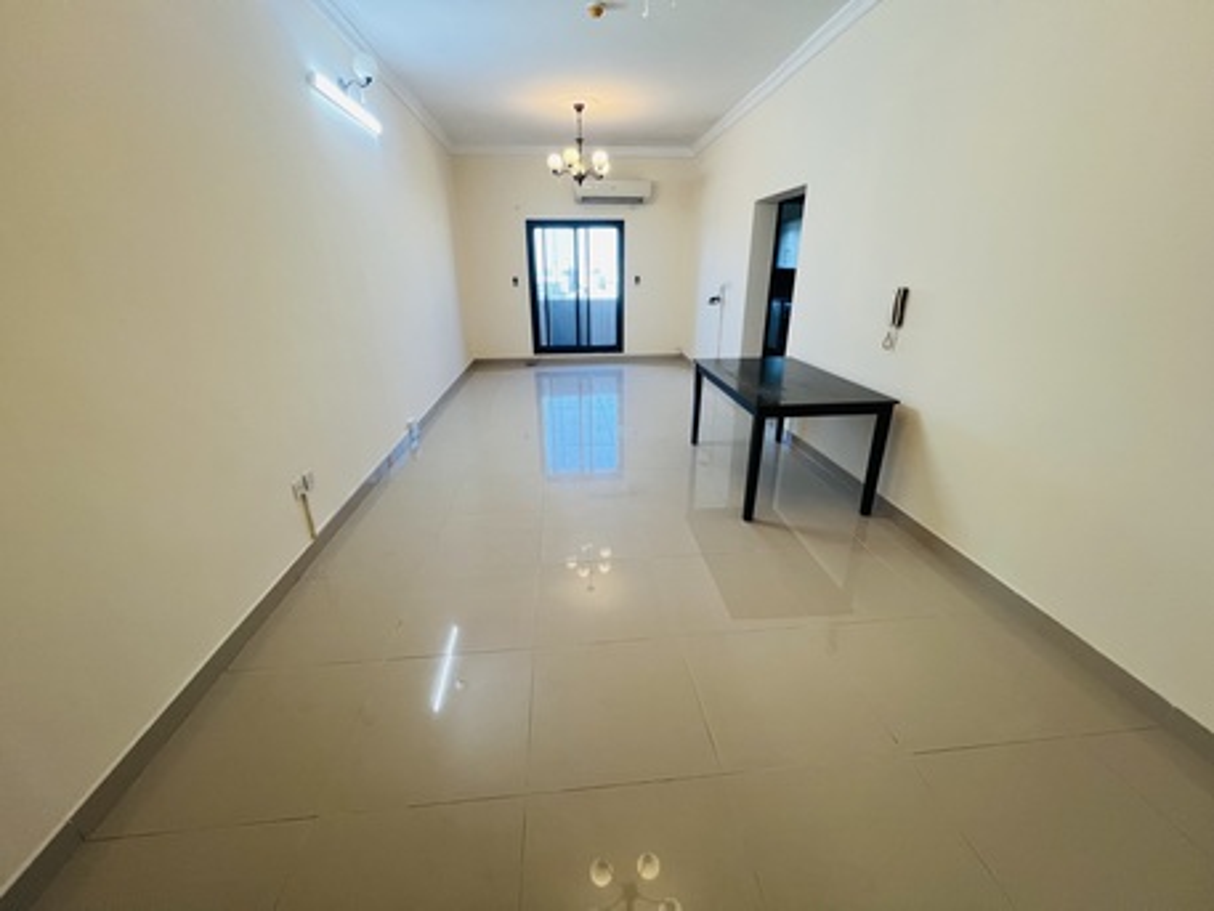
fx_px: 456
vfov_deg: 89.9
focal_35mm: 13
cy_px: 456
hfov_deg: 106.2
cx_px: 607
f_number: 1.8
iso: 160
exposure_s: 1/100
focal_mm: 1.57
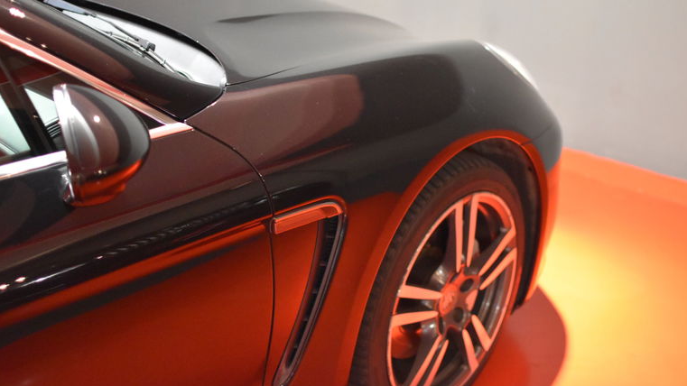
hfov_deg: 37.5
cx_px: 345
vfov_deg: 21.6
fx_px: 1012
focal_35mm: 56
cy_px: 195
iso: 4500
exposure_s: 1/60
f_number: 1.8
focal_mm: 35
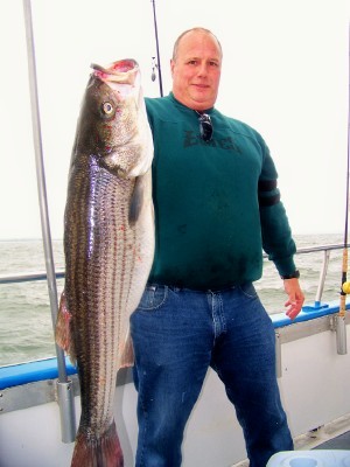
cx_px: 175
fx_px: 485
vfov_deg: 51.4
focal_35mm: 36
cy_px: 234
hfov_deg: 39.7
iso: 64
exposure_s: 1/125
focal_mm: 5.85
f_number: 2.8
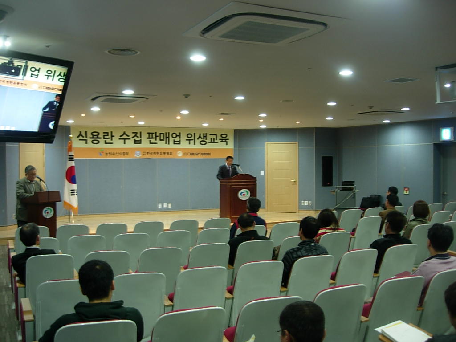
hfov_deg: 49.0
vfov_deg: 37.7
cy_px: 171
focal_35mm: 38
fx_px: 501
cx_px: 228
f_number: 2.8
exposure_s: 1/8.4
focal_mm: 7.8
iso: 64
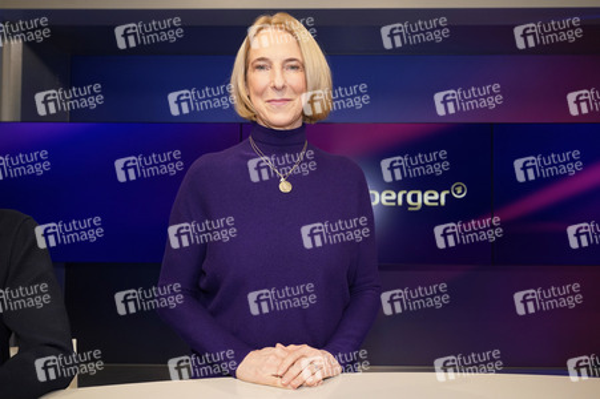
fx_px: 500
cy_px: 200
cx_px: 300
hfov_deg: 62.0
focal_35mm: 30
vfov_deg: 43.5
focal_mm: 30
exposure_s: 1/160
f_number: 5
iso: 2000
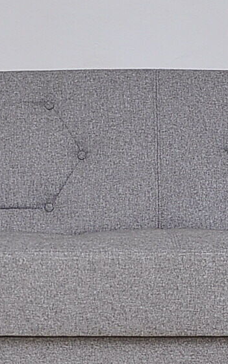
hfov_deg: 7.2
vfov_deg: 11.5
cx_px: 5
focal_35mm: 183
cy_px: 149
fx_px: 1818
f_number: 5.6
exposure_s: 1/160
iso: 400
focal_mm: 35
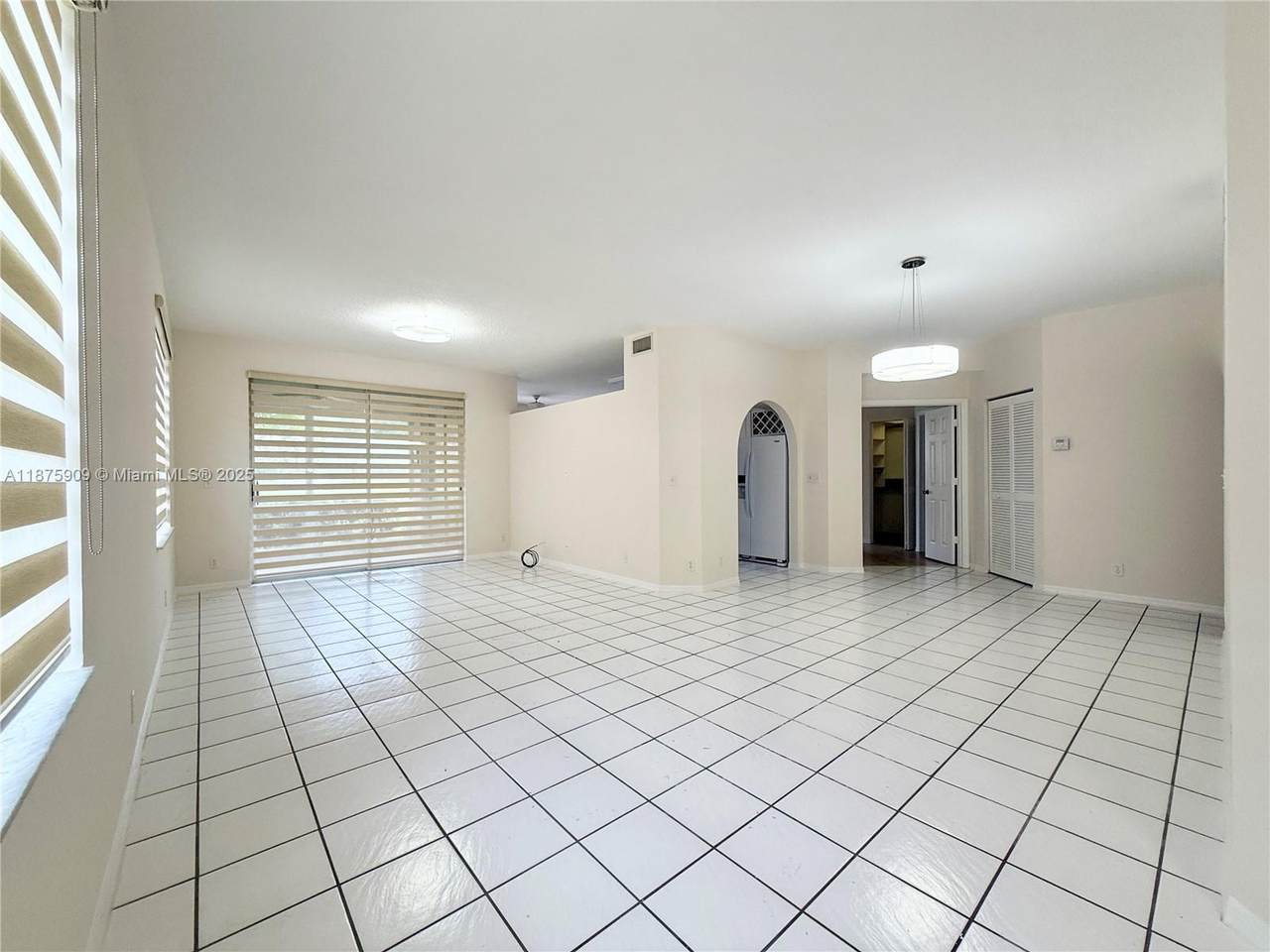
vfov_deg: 85.7
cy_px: 476
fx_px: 514
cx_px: 635
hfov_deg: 102.1
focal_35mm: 14
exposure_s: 1/120
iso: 125
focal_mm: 2.22
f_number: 2.2
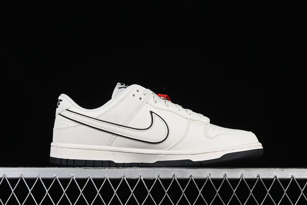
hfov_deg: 26.6
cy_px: 102
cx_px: 154
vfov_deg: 18.0
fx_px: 648
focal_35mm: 76
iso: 160
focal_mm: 50
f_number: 8
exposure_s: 1/100
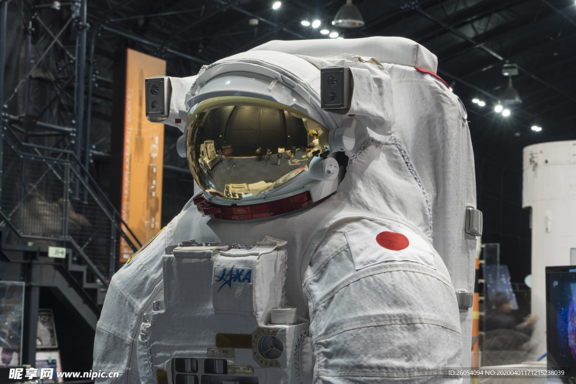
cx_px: 288
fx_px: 1376
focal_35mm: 86
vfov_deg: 15.9
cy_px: 192
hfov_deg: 23.6
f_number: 16
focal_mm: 86
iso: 250
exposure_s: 1
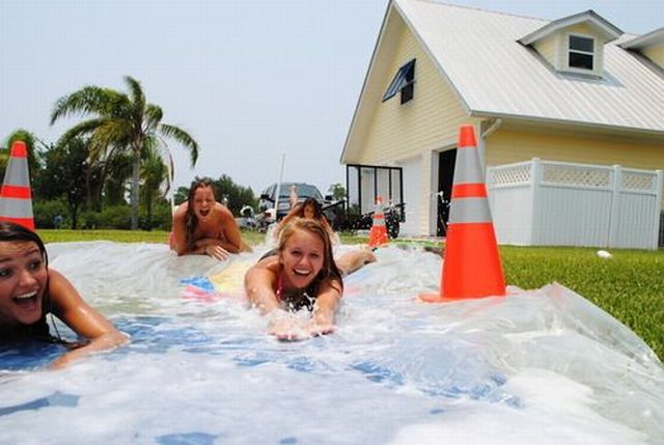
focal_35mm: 33
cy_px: 222
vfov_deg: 40.1
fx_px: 610
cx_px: 332
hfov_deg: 57.1
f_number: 9
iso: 100
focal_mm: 22
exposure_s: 1/320
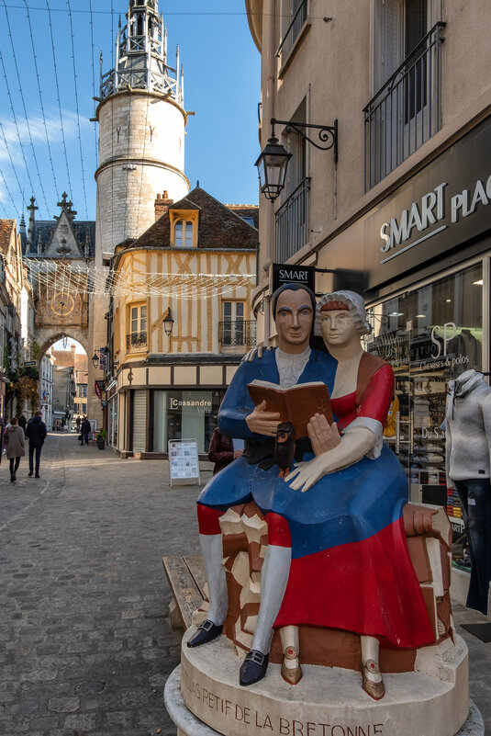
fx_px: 490
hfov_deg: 53.2
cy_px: 368
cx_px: 246
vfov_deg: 73.7
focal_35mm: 24
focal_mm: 16
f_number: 8
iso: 200
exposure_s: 1/70
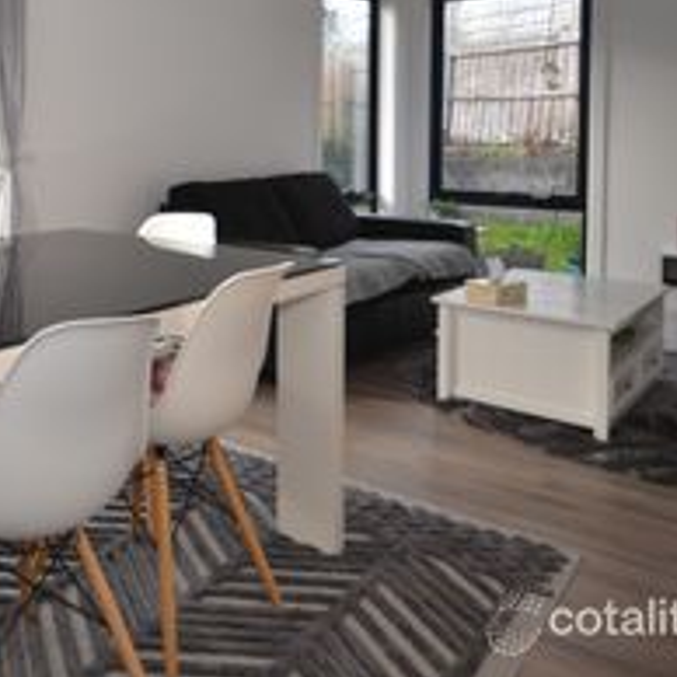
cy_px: 145
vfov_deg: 44.5
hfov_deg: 39.1
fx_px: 786
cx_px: -52
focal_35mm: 36
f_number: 5
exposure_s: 1/100
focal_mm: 11.5
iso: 200
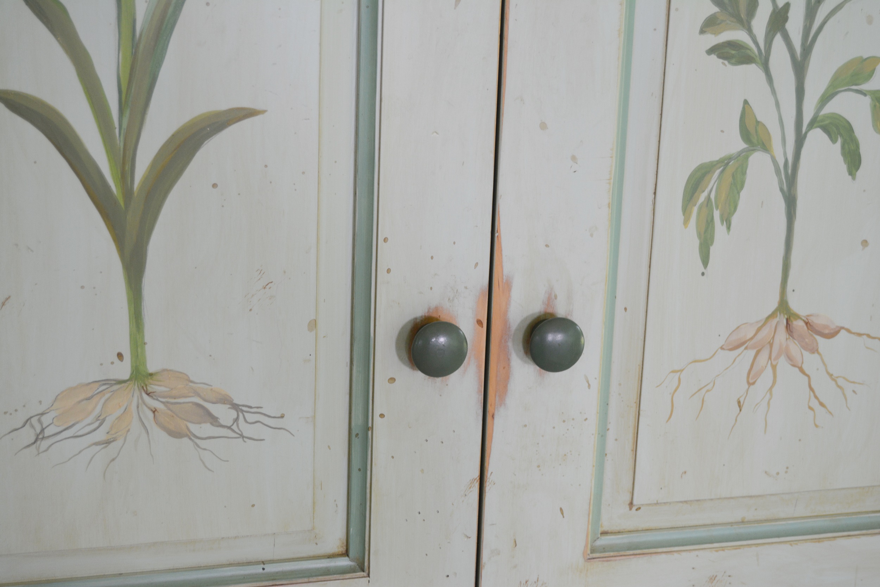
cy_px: 294
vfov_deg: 20.2
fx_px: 1650
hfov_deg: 29.9
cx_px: 440
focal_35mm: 68
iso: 400
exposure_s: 1/60
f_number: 5.3
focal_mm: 45
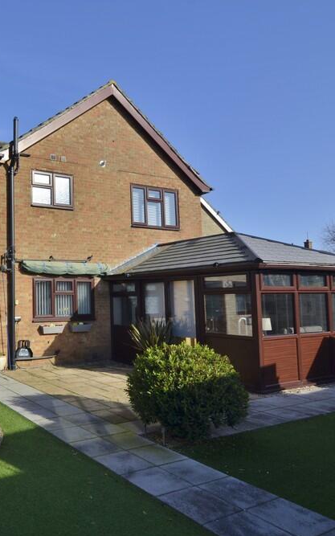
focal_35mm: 26
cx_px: 14
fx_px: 377
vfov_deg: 70.9
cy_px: 272
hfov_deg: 42.6
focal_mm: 11
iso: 140
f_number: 8
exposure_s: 1/250
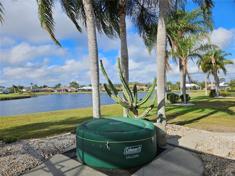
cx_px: 118
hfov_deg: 73.9
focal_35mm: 23
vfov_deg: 58.9
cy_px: 88
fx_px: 156
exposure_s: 1/2180
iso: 25
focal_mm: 5.4
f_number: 1.8
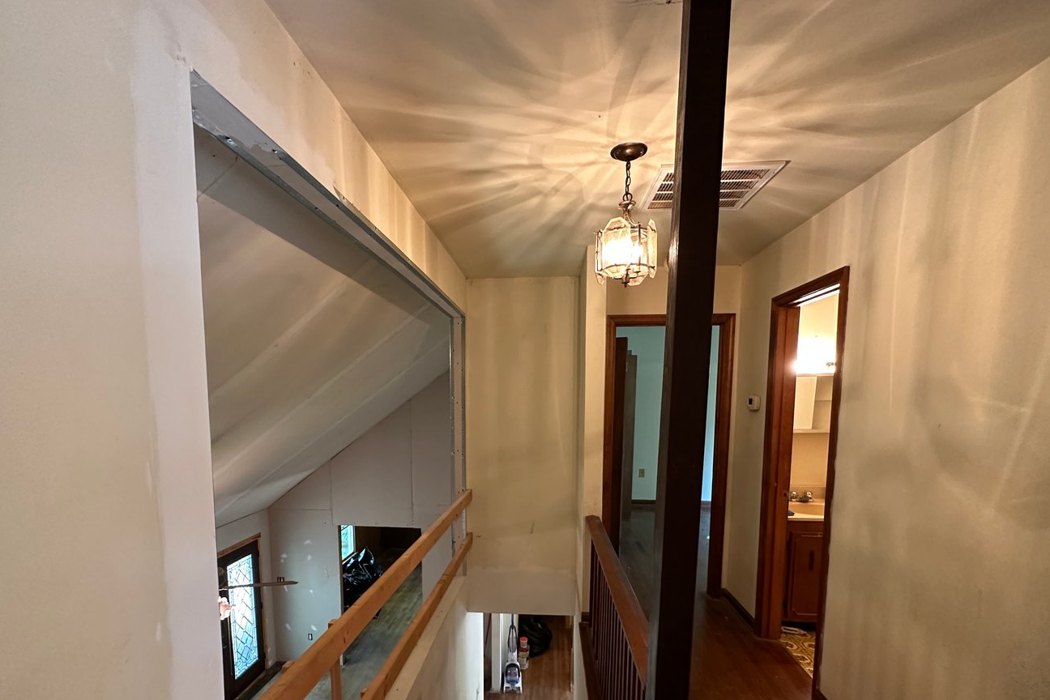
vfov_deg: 69.1
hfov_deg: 93.2
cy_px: 448
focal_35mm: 17
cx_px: 500
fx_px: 496
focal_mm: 2.22
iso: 500
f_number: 2.2
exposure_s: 1/60
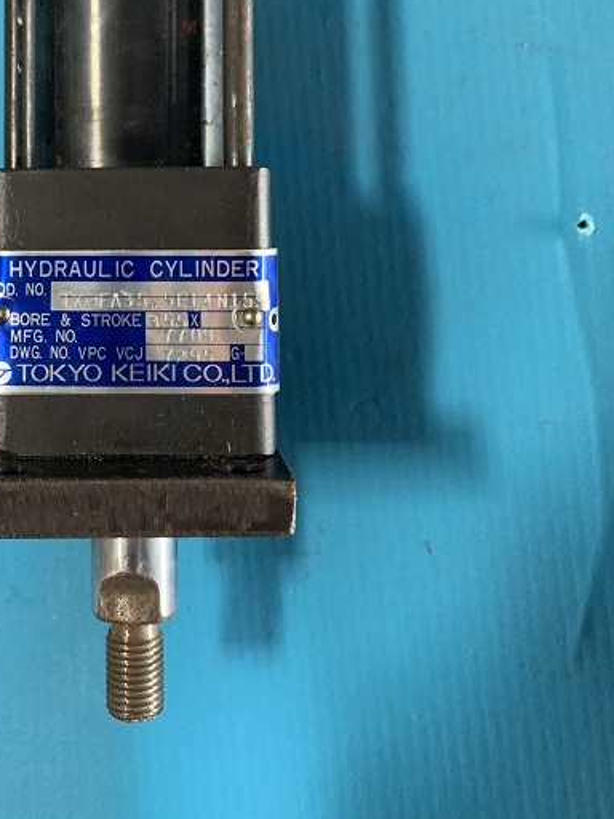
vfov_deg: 44.2
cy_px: 202
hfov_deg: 34.4
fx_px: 970
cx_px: 153
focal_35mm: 41
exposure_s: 1/57
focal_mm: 4.25
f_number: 1.8
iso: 400
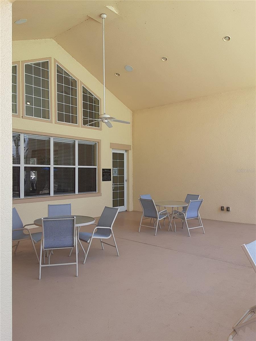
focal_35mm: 27
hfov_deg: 51.4
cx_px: 128
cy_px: 170
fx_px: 266
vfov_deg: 65.3
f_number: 1.9
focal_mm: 2.91
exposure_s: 1/366
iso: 40
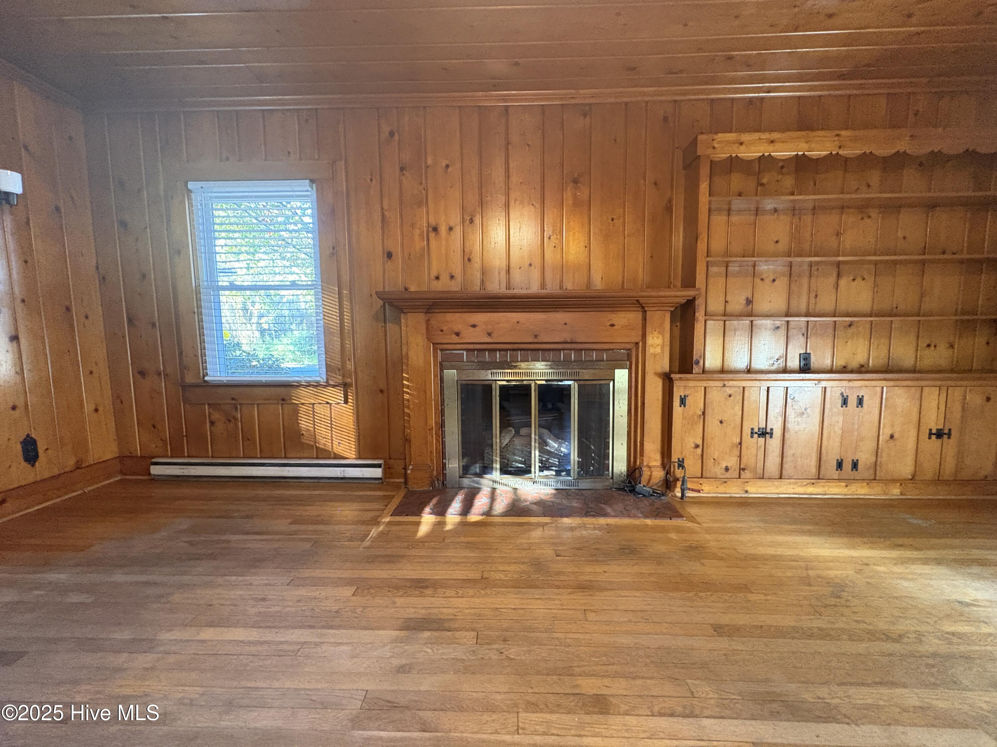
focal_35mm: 14
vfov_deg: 85.7
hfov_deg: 102.1
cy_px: 374
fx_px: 403
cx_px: 498
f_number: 2.2
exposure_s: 1/60
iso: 640
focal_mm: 2.22
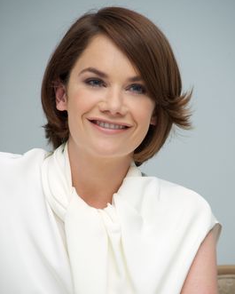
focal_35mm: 227
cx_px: 118
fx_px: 1973
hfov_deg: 6.8
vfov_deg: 8.5
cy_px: 159
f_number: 5.6
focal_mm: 200
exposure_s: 1/100
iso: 500
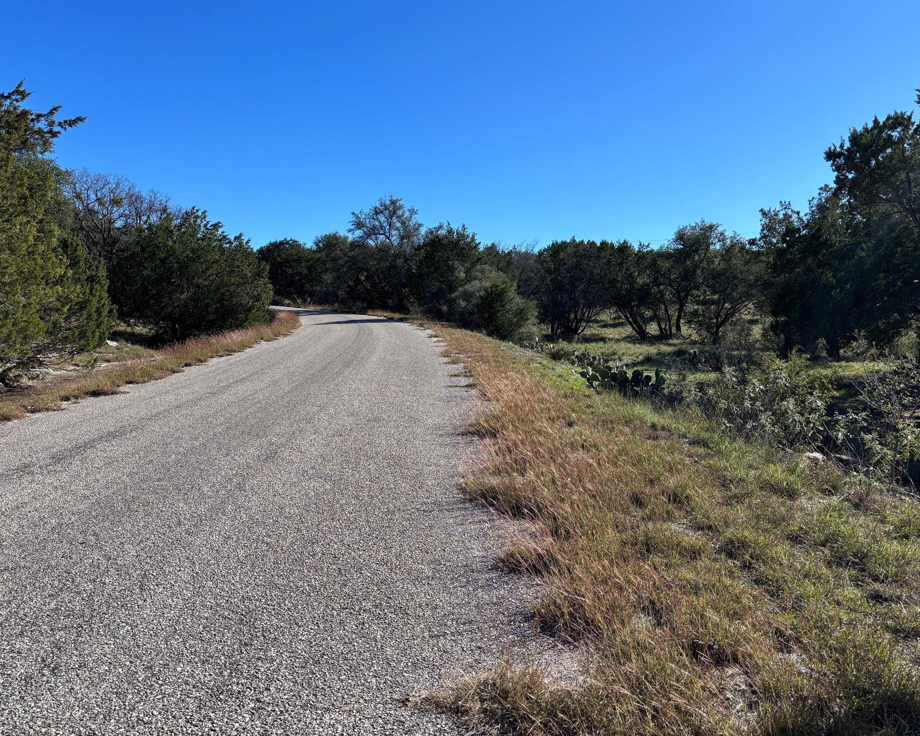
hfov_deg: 62.2
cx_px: 430
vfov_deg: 51.5
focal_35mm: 28
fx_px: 762
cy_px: 368
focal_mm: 5.96
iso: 50
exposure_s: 1/2857
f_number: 1.6
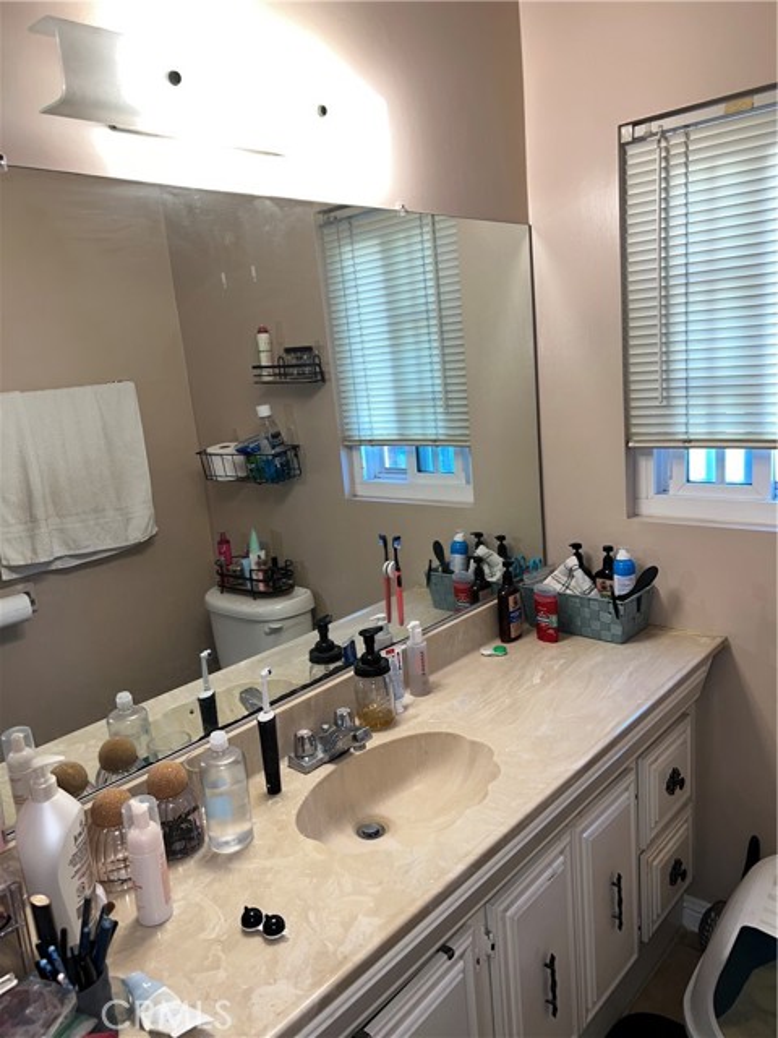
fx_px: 779
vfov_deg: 67.3
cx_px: 389
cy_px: 519
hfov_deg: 53.1
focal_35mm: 26
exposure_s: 1/33
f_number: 1.5
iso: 32
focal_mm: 5.7
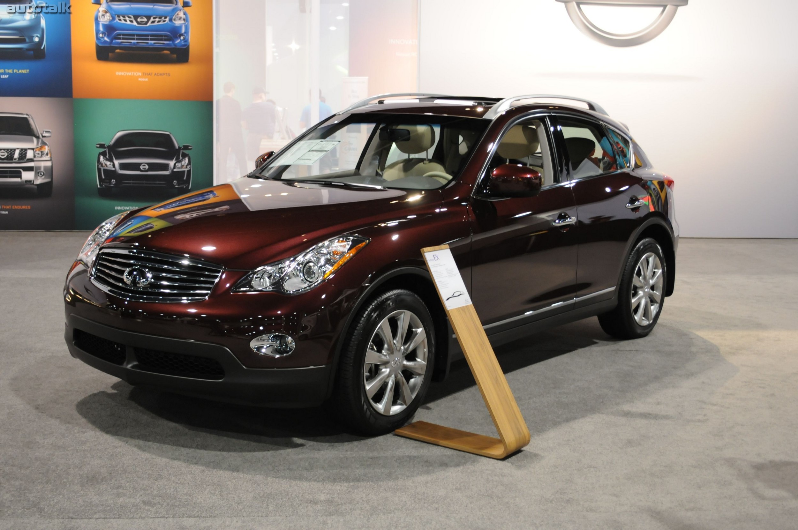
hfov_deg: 41.2
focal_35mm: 48
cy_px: 265
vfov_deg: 28.0
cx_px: 399
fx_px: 1063
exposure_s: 1/25
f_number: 4.8
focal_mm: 32
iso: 800
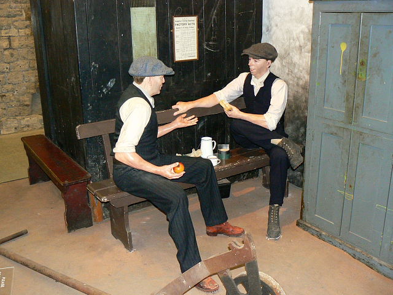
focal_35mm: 36
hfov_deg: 51.4
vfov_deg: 39.7
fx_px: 409
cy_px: 148
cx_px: 196
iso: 250
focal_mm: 6
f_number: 2.8
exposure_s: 1/30
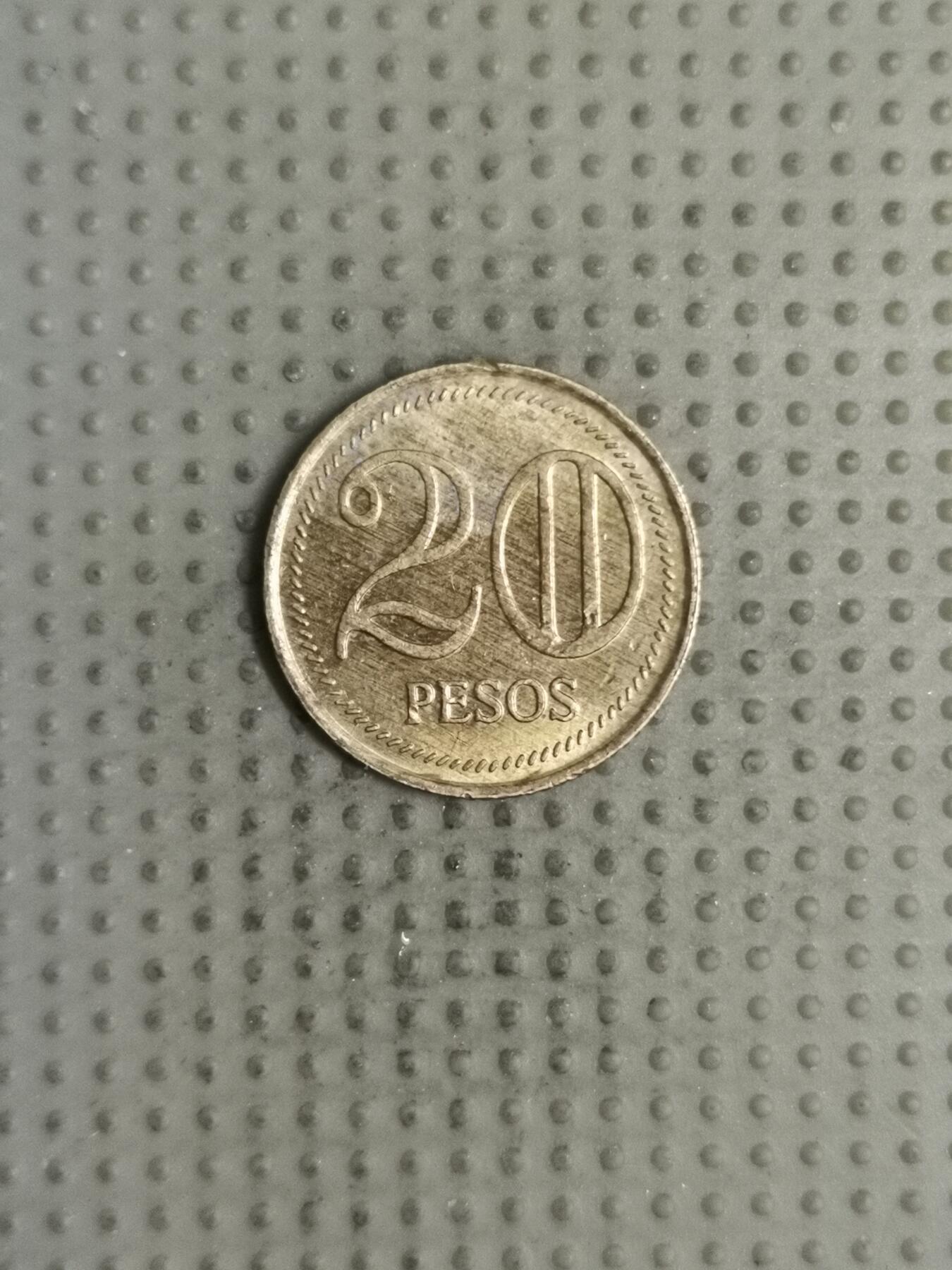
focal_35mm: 52
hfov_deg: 28.0
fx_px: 1907
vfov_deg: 36.8
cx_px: 476
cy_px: 635
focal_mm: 4.75
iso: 500
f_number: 1.8
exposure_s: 1/22.5
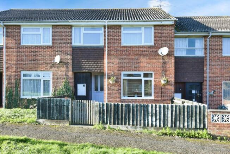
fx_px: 163
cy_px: 77
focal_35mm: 26
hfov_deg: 70.4
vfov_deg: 50.5
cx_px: 115
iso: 400
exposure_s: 1/250
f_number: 8
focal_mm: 17
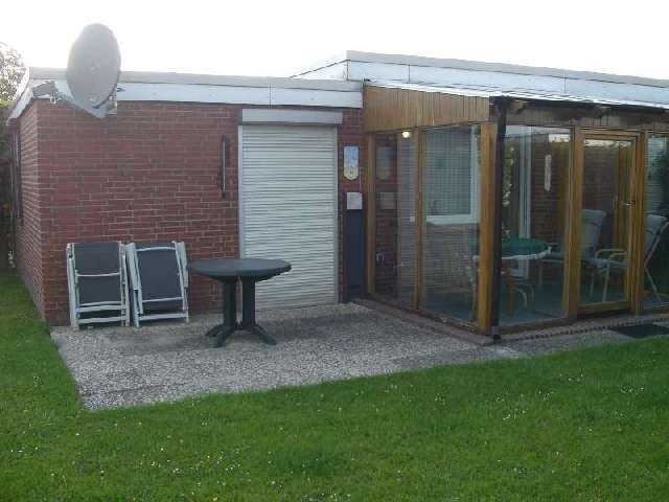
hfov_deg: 49.0
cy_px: 251
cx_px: 334
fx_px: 734
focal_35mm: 38
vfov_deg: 37.7
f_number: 3.1
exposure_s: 1/200
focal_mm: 6.3
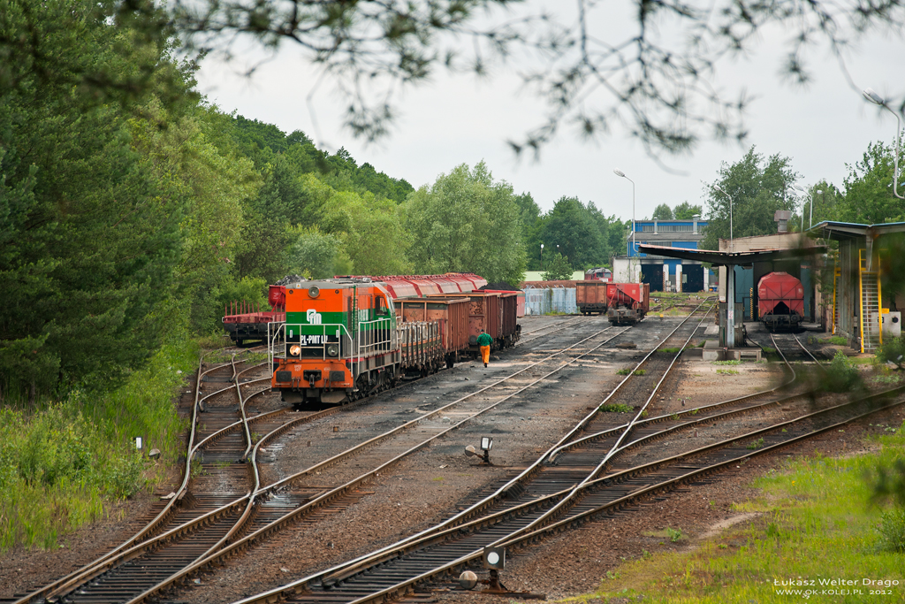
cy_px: 302
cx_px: 452
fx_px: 3394
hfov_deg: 15.2
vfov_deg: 10.2
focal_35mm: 135
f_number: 5.6
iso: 200
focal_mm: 90
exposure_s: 1/250
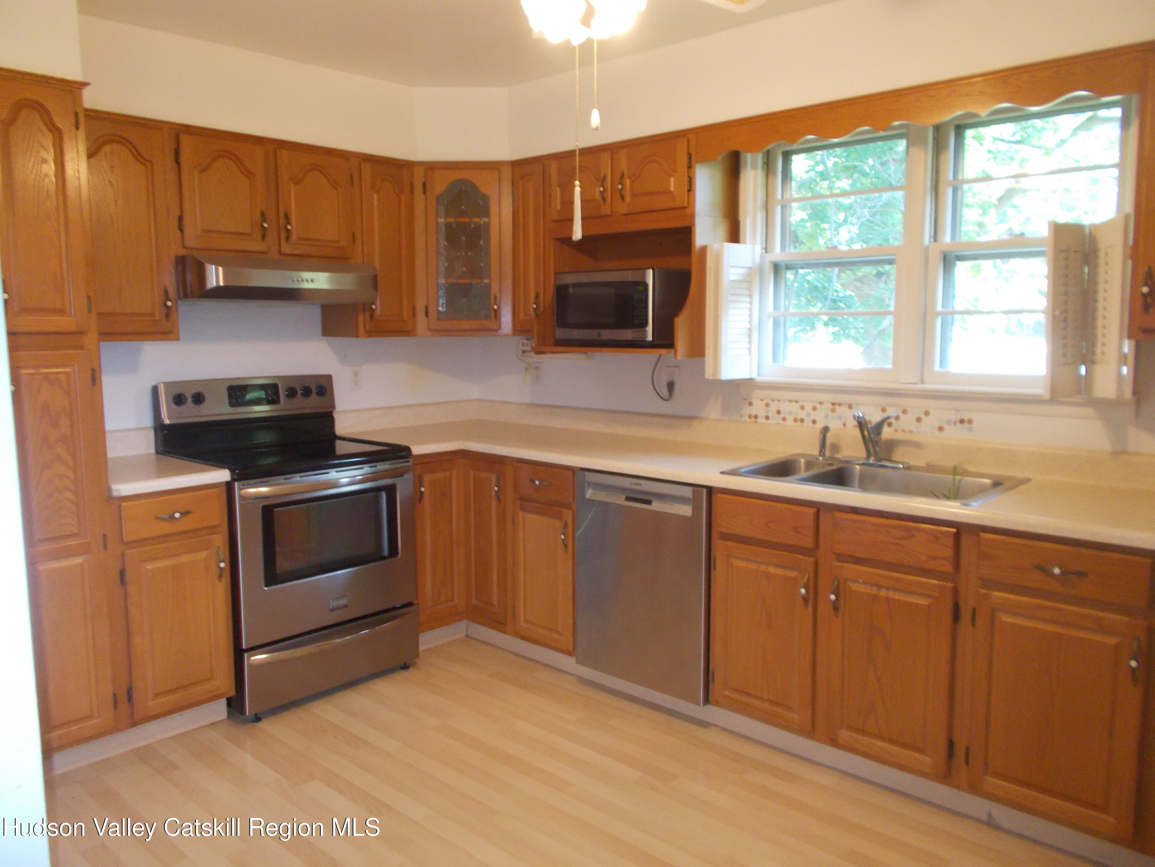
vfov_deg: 53.1
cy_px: 434
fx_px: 868
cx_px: 578
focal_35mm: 26
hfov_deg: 67.3
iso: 320
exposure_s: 1/30
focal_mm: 4.6
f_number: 3.2
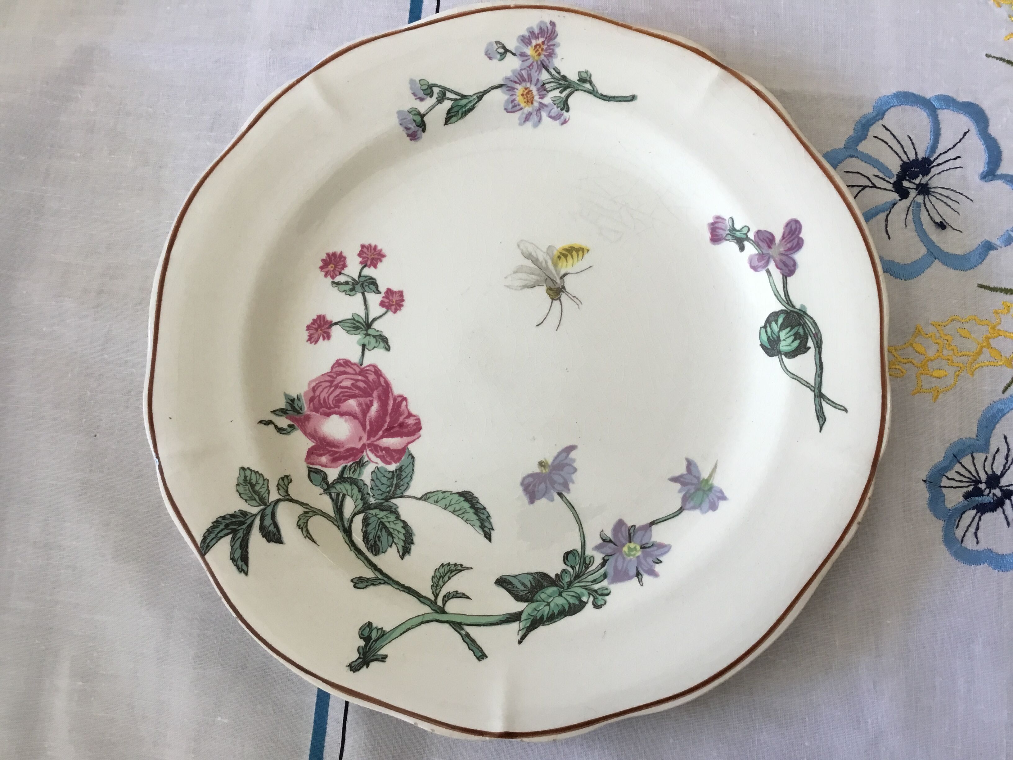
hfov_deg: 58.4
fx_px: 907
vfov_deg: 45.4
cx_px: 506
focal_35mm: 31
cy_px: 380
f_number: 2.4
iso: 32
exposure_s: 1/33
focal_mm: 3.3
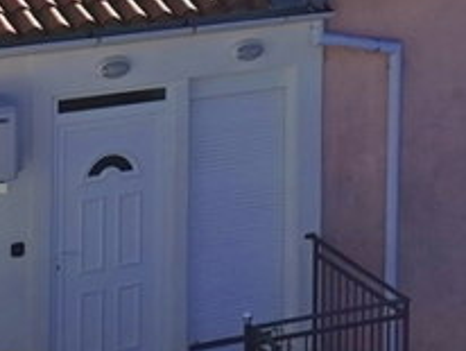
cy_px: -530
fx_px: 2507
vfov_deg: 7.4
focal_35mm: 186
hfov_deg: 10.6
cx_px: 362
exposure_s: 1/5780
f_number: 1.6
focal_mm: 5.56
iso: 50
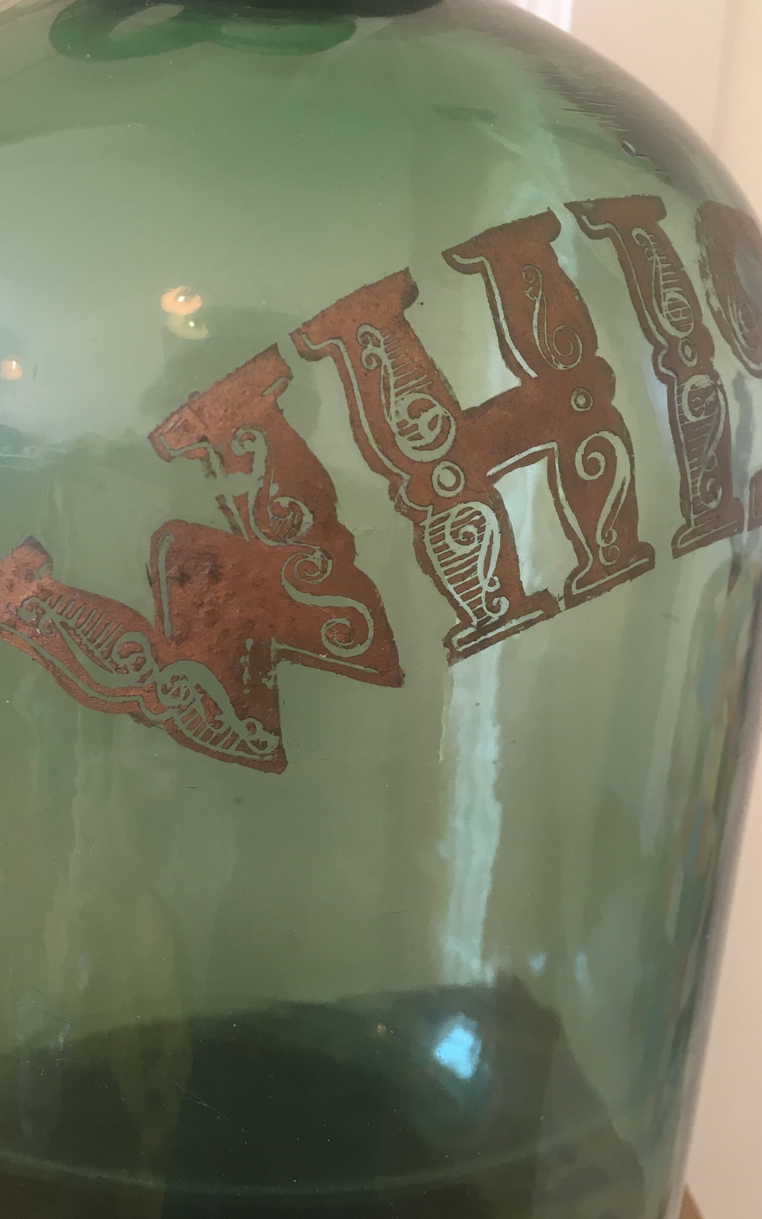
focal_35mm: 38
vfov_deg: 51.5
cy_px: 552
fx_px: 1263
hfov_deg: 33.3
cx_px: 257
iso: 64
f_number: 2.2
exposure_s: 1/33
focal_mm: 4.15
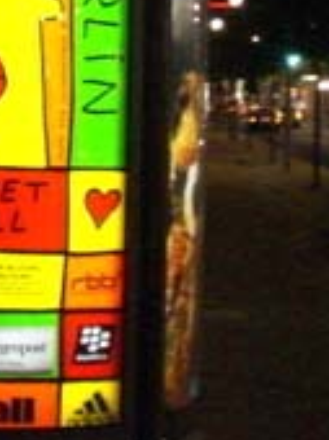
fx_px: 1423
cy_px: -140
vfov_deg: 16.6
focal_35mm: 112
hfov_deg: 12.8
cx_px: -95
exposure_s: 1/40
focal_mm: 6.2
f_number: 2.7
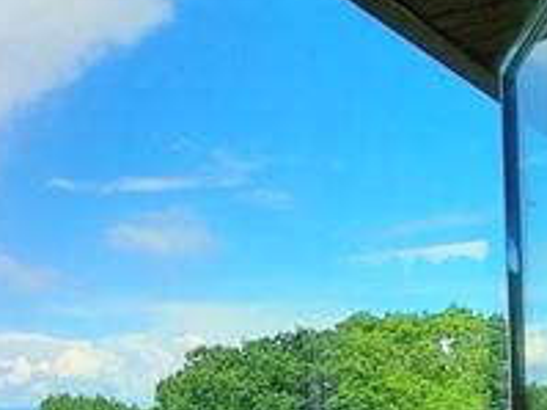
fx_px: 1058
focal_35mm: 67
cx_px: 206
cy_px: 396
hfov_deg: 28.9
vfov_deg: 21.3
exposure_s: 1/807
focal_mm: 1.74
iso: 40
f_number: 2.2
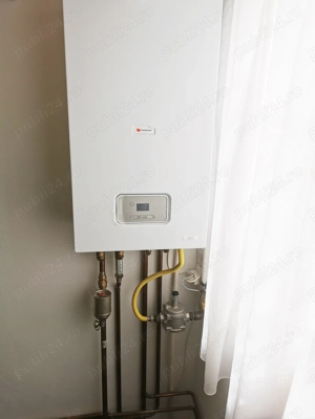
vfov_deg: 65.3
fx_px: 328
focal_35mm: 27
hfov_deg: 51.4
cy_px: 210
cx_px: 158
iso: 50
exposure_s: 1/99.9
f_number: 1.8
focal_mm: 5.58
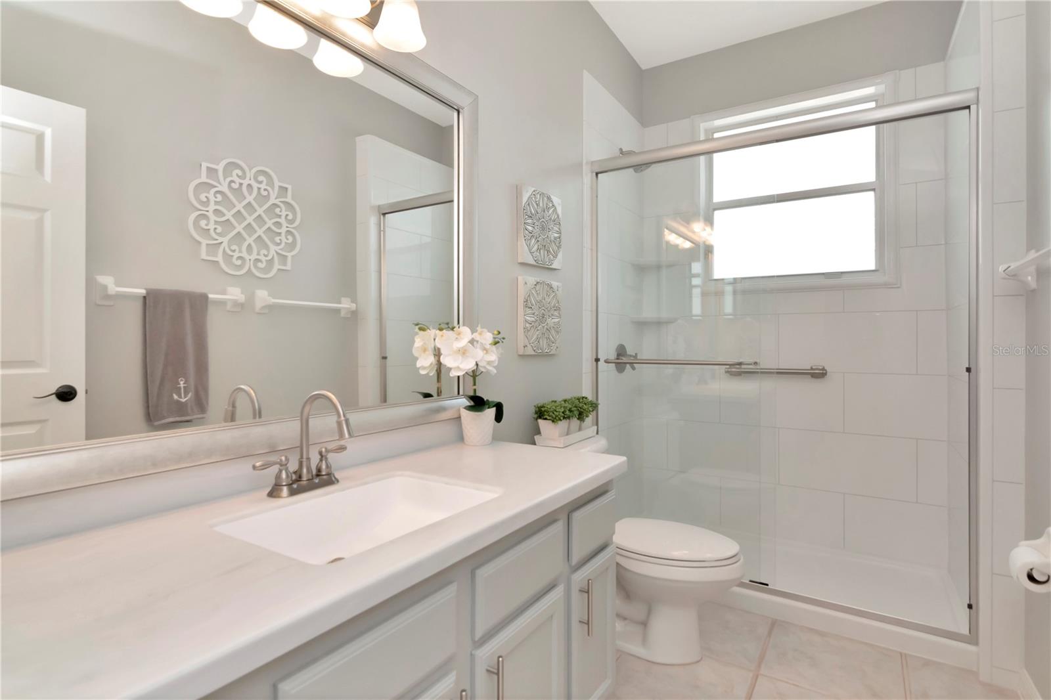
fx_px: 503
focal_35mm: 17
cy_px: 350
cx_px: 526
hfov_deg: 92.5
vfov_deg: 69.6
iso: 640
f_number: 7.1
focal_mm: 11.5
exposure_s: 1/250
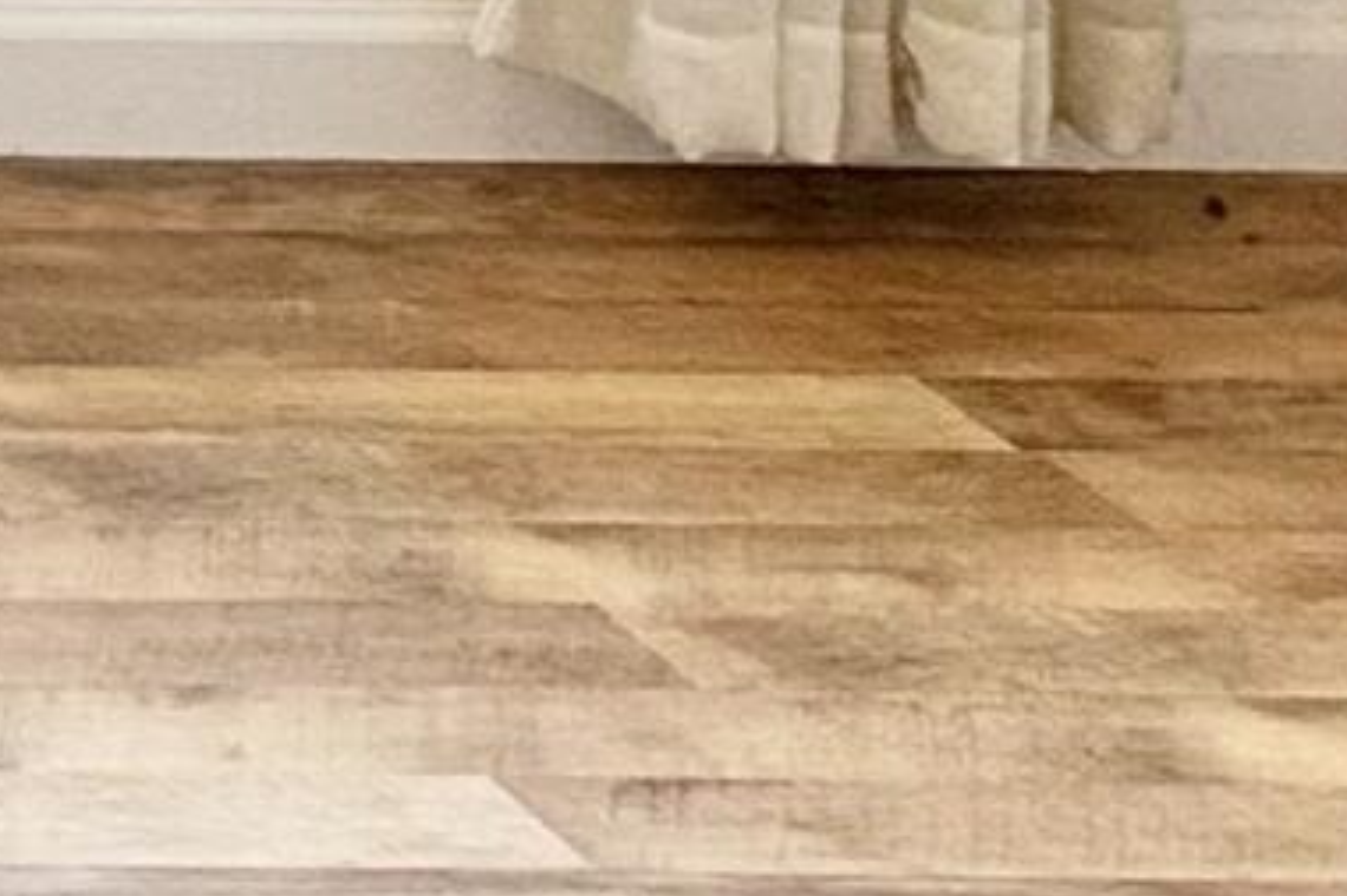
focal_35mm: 197
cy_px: -1955
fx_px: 7368
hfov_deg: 8.1
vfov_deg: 6.3
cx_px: -3272
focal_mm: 6.86
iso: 64
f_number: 1.78
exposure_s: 1/204
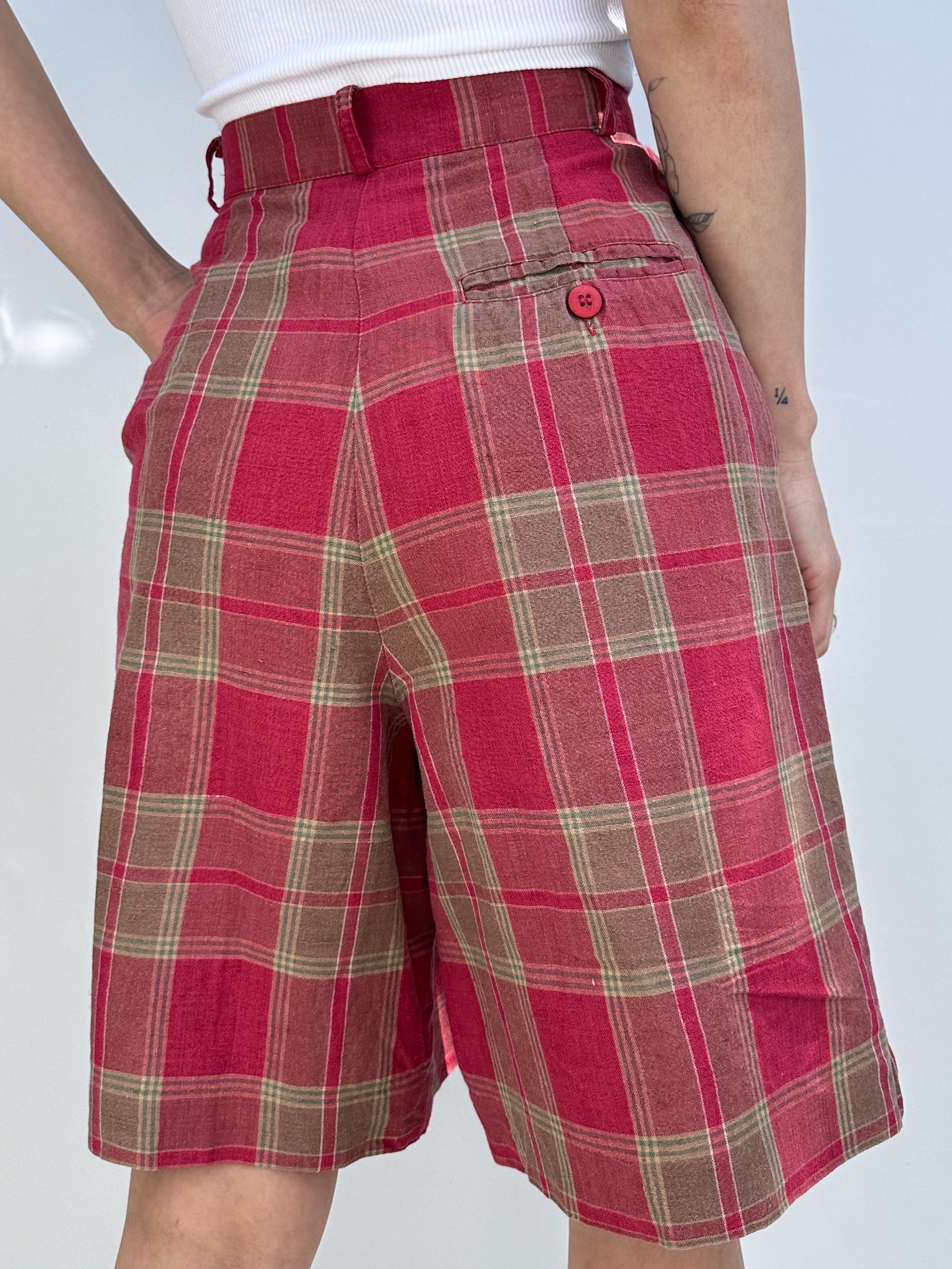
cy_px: 634
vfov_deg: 71.6
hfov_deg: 56.8
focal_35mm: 24
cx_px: 476
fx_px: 880
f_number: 1.78
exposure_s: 1/549
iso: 80
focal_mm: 6.86
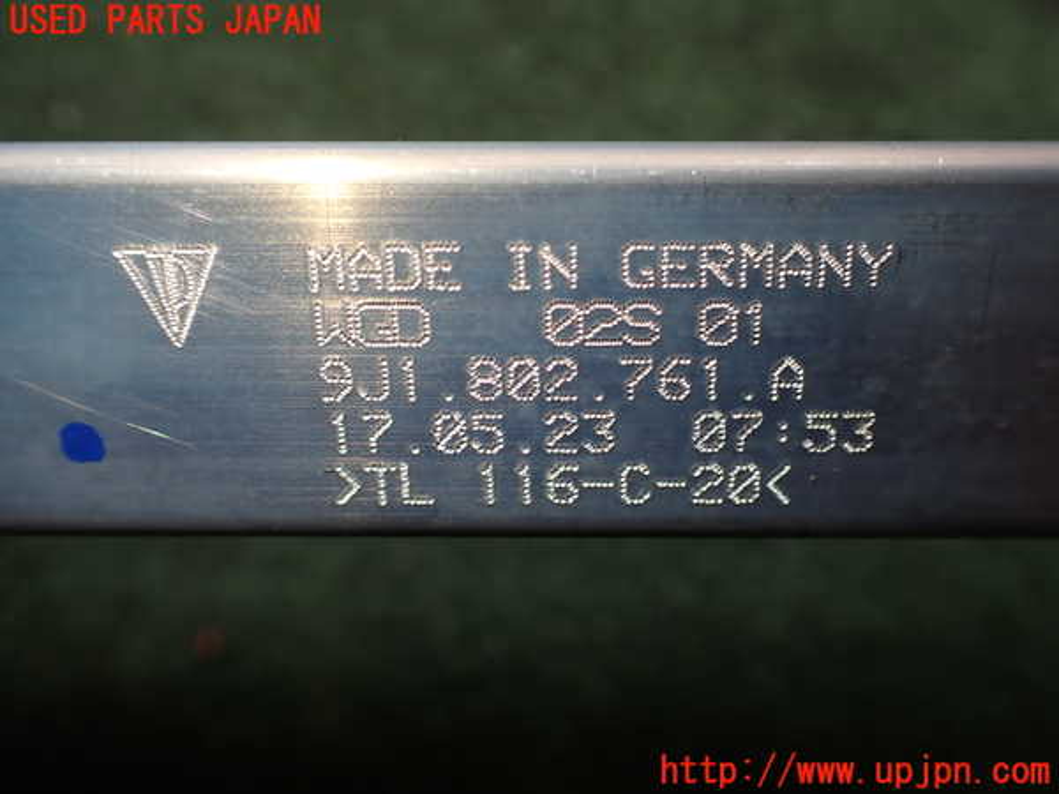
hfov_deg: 60.0
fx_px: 918
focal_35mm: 30
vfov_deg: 46.8
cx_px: 530
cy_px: 397
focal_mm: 5.4
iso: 100
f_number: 2.3
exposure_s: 1/200
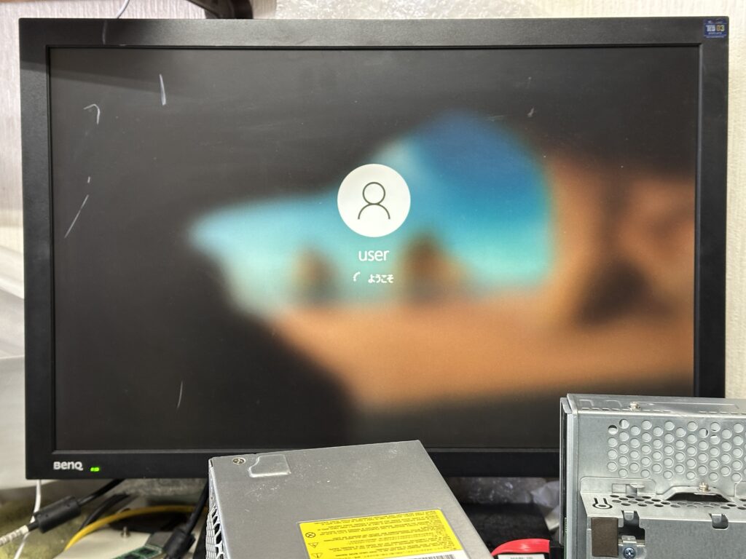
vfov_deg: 30.3
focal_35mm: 48
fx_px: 1034
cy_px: 280
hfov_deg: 39.7
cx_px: 373
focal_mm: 6.86
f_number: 1.78
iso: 320
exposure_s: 1/33
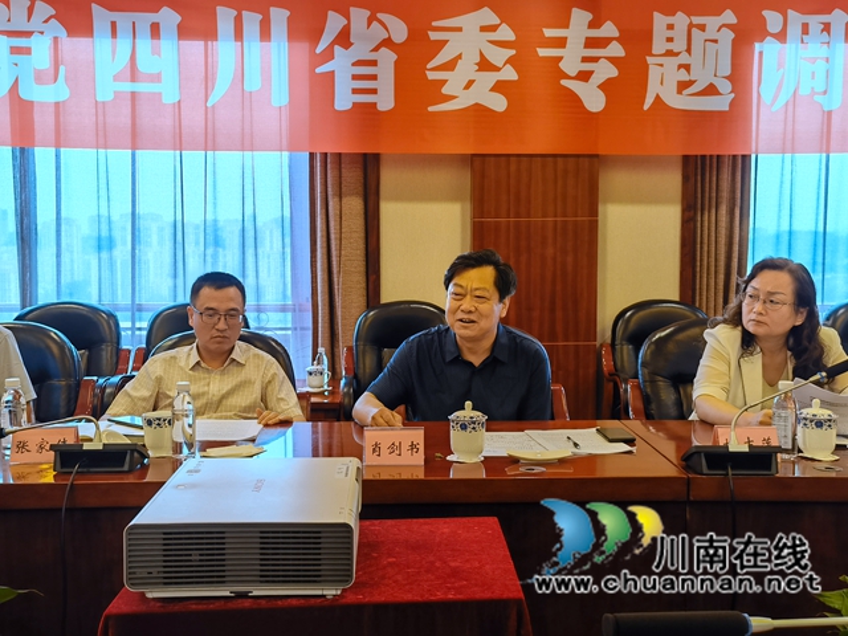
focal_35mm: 40
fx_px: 980
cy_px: 318
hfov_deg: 46.8
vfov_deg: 36.0
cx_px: 424
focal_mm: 6.67
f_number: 1.9
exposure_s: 1/100
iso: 80
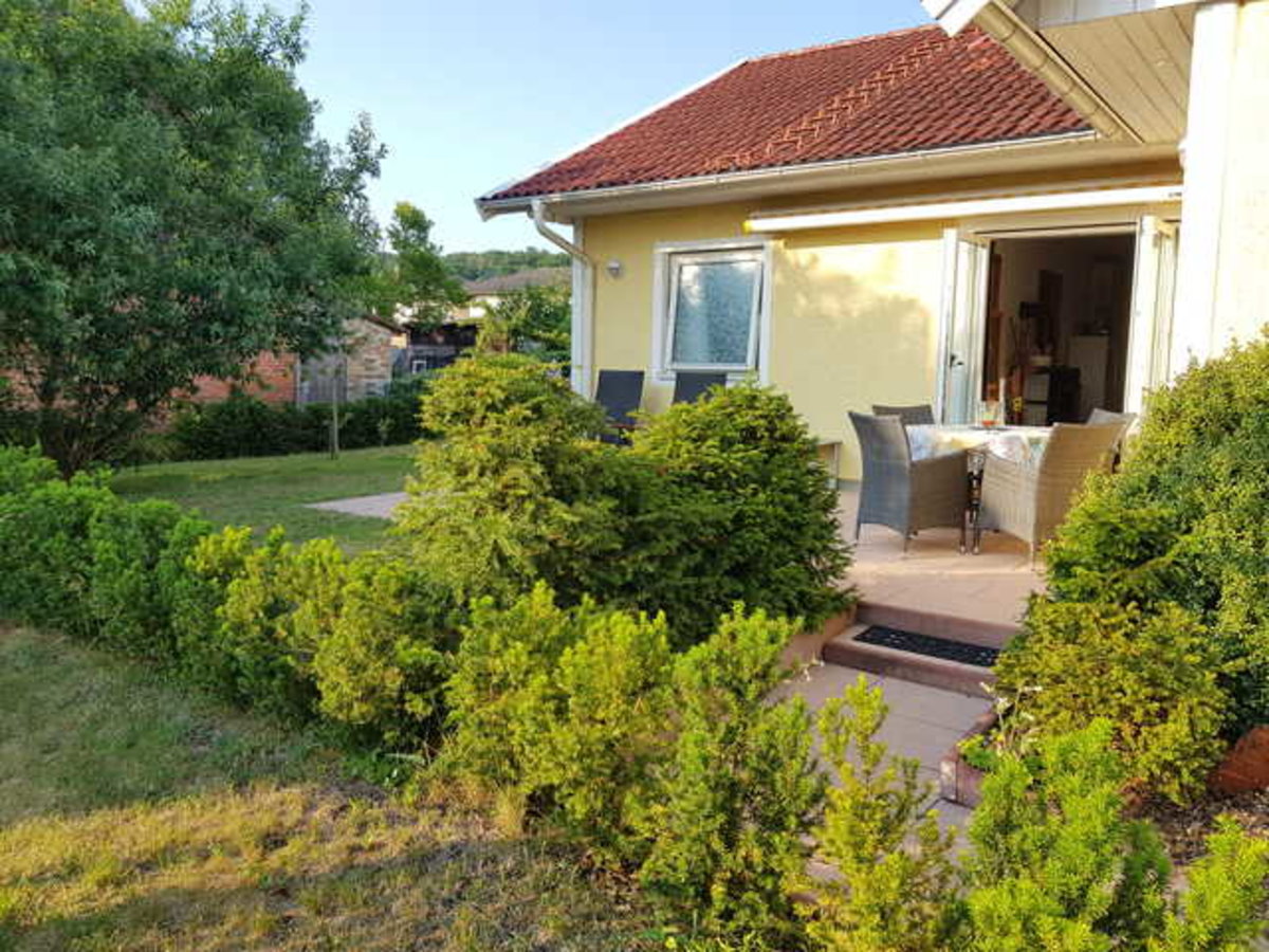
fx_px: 953
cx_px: 634
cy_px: 476
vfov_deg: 53.1
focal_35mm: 26
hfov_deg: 67.3
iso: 40
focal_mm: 4.2
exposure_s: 1/652
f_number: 1.7
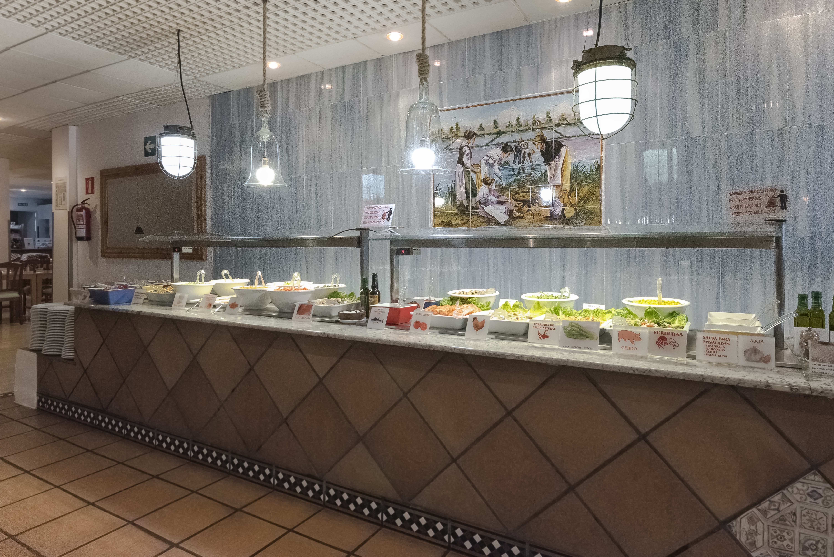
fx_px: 510
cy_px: 278
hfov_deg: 78.6
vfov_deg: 57.3
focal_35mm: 22
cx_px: 417
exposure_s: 1/25
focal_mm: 22
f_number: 20
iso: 8000
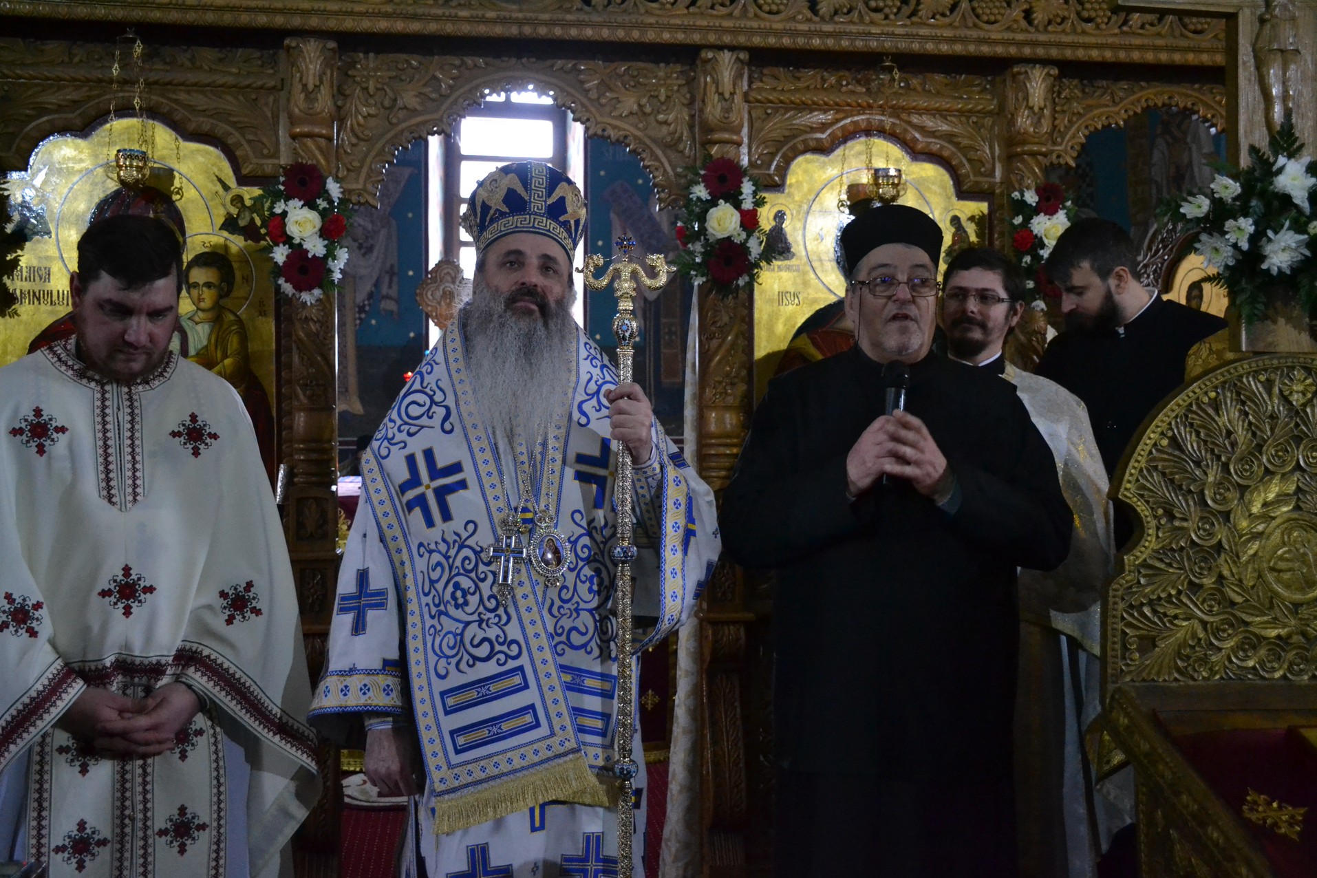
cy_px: 439
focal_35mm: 34
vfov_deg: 38.4
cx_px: 658
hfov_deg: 55.1
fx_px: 1262
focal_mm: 23
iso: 3200
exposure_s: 1/60
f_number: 3.8
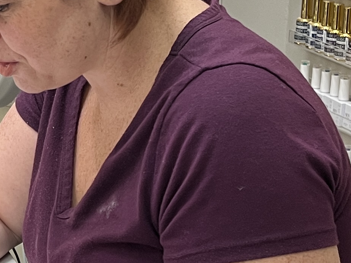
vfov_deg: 13.1
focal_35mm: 113
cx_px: 49
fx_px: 1146
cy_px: 137
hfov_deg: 17.2
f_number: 1.6
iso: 100
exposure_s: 1/60
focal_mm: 5.1
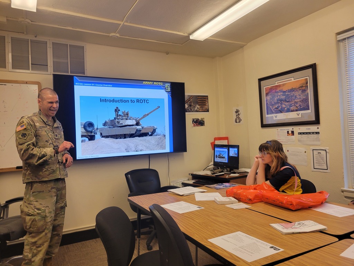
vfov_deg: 53.1
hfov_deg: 67.3
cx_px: 177
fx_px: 266
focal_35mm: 26
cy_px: 133
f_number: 1.8
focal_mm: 5.4
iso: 160
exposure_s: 1/120
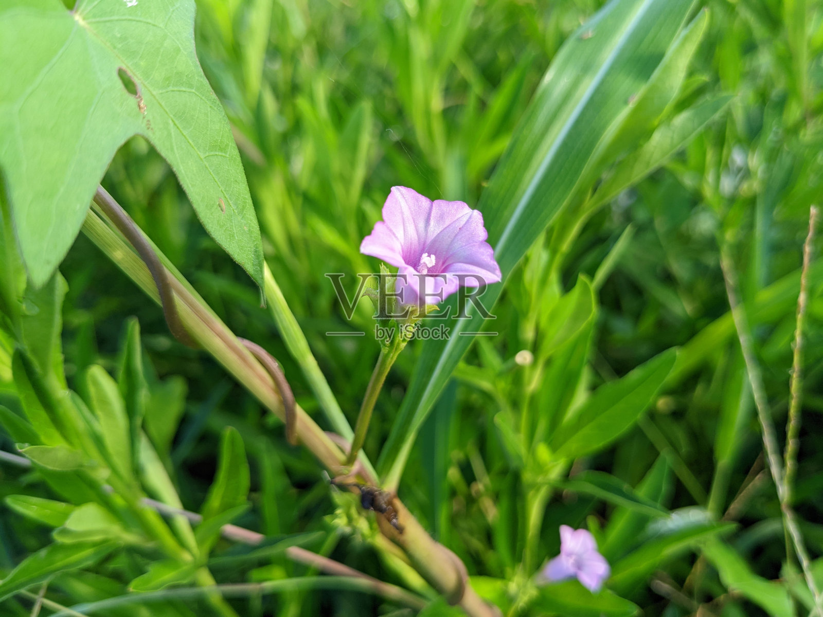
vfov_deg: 51.4
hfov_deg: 65.3
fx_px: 642
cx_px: 412
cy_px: 308
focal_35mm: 27
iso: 55
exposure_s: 1/335
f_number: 1.73
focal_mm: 4.38
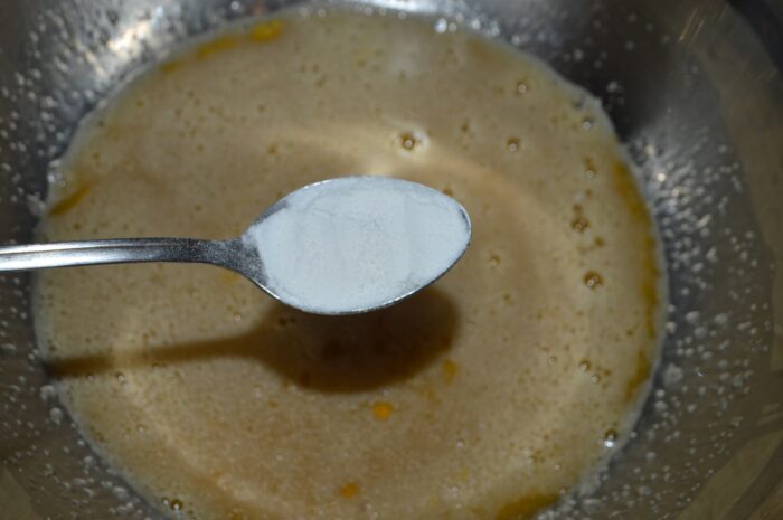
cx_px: 392
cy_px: 260
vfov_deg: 31.8
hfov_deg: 46.4
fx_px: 912
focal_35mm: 42
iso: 100
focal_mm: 28
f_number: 8
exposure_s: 1/60
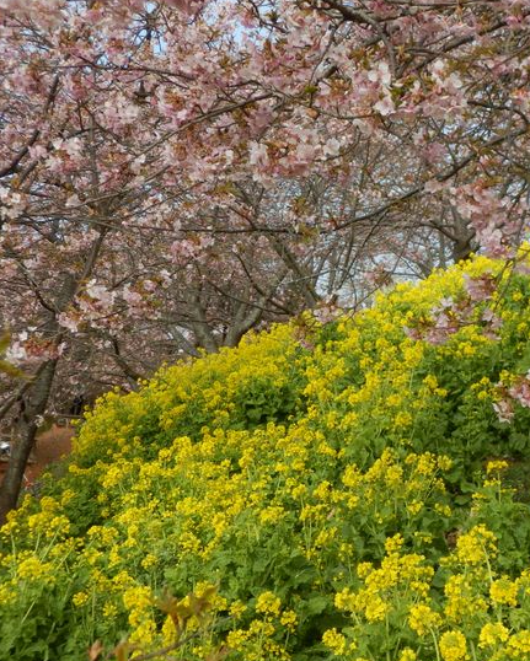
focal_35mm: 74
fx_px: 1450
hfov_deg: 20.4
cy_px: 335
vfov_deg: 25.7
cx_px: 462
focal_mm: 9.1
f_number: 4.4
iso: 80
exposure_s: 1/250
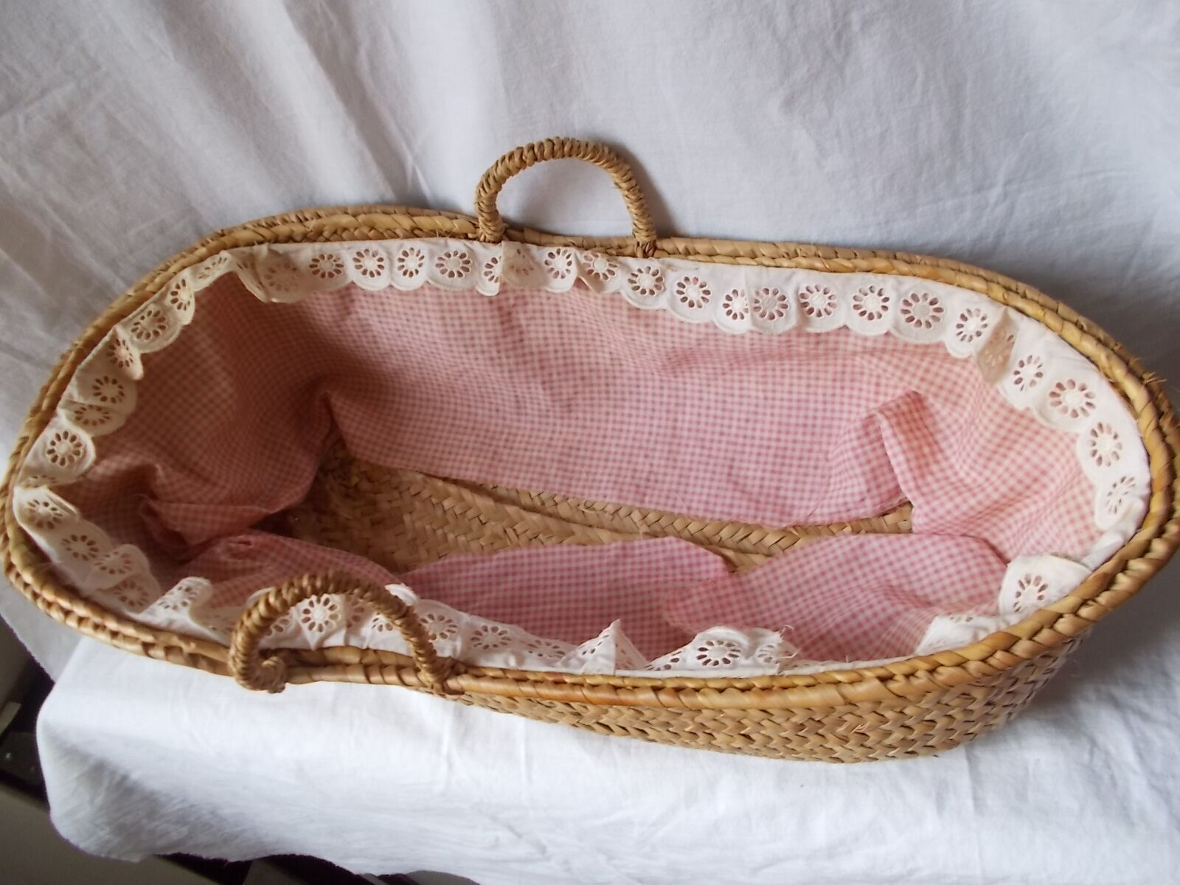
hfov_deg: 67.3
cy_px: 442
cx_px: 590
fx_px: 886
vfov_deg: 53.1
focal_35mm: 26
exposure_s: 1/25
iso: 160
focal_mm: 4.6
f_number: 3.2
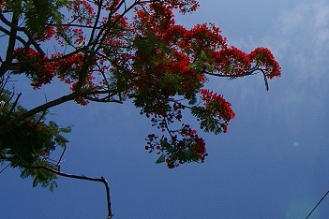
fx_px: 386
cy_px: 46
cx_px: 283
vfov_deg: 30.9
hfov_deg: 43.0
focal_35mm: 42
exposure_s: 1/125
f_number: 14
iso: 100
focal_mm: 11
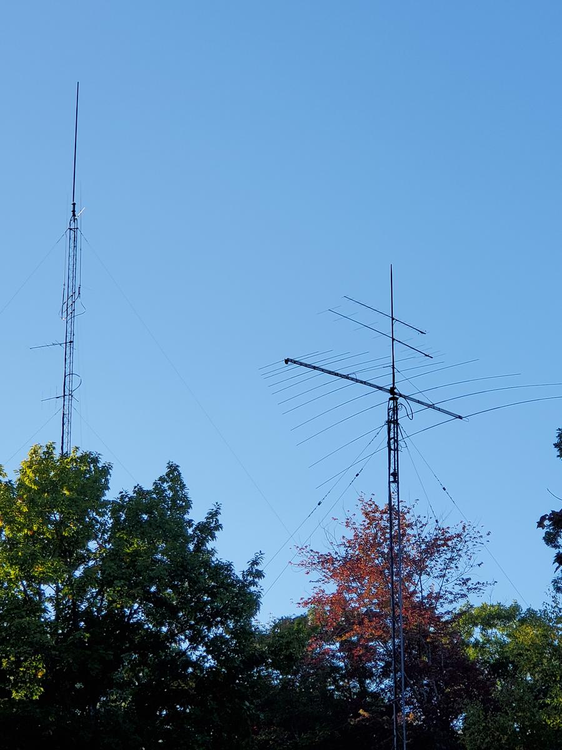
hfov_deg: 28.0
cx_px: 281
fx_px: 1126
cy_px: 375
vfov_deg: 36.8
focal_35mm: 52
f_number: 2.4
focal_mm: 6
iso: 50
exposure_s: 1/544
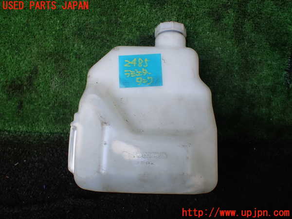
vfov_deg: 46.8
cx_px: 146
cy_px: 110
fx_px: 253
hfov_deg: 60.0
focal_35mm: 30
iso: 160
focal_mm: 5.4
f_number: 2.3
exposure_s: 1/125
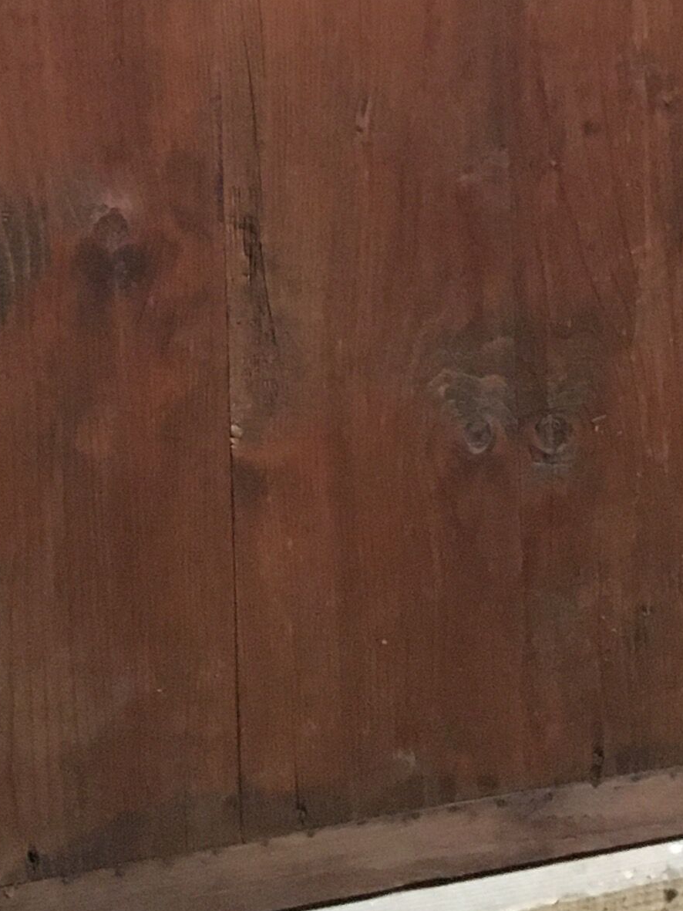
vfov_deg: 18.4
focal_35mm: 99
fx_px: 2604
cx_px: 278
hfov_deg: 14.9
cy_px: -288
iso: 400
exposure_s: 1/17
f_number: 2.2
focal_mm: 4.15
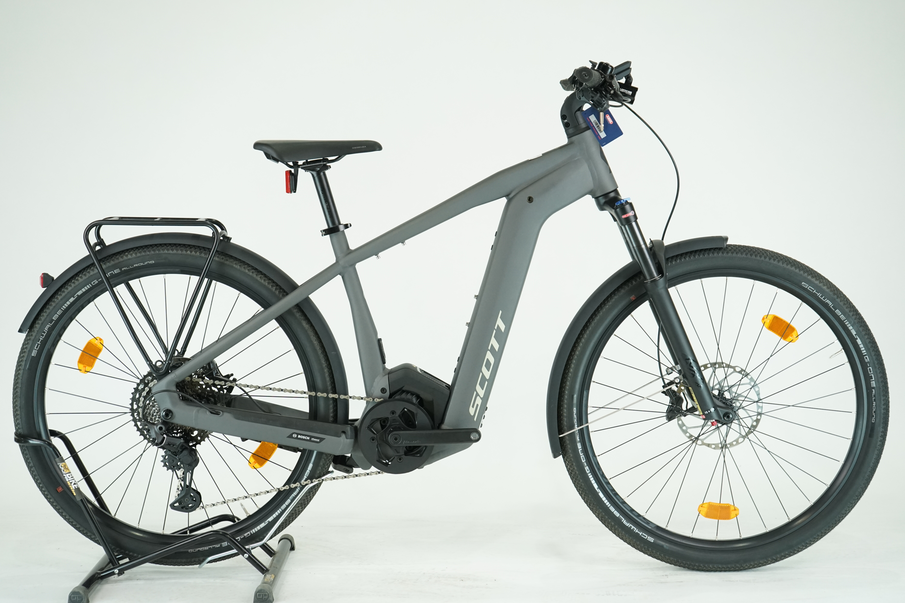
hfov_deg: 37.5
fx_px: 1332
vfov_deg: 25.5
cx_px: 452
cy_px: 302
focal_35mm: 53
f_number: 5.6
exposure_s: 1/200
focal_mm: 53
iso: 1600
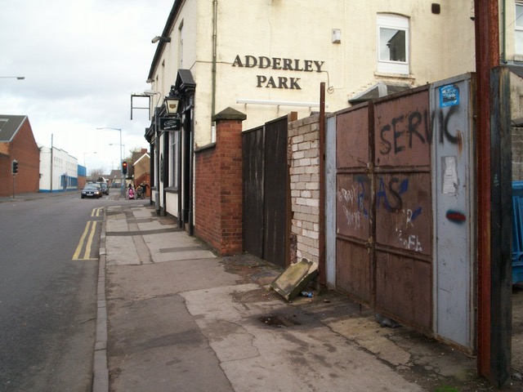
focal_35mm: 36
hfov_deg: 51.4
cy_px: 196
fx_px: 544
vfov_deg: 39.7
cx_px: 262
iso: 100
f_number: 4.5
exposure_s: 1/119
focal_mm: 5.9
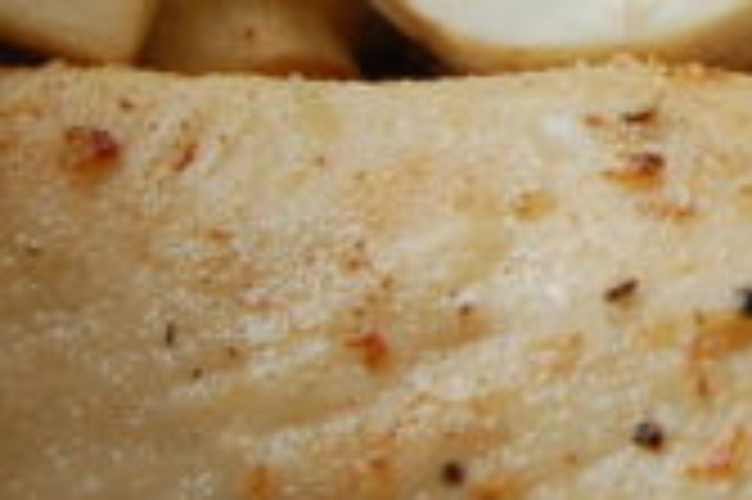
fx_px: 5949
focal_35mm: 285
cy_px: -124
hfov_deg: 7.1
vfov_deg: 4.8
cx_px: 1297
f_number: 8
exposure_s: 1/60
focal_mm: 31
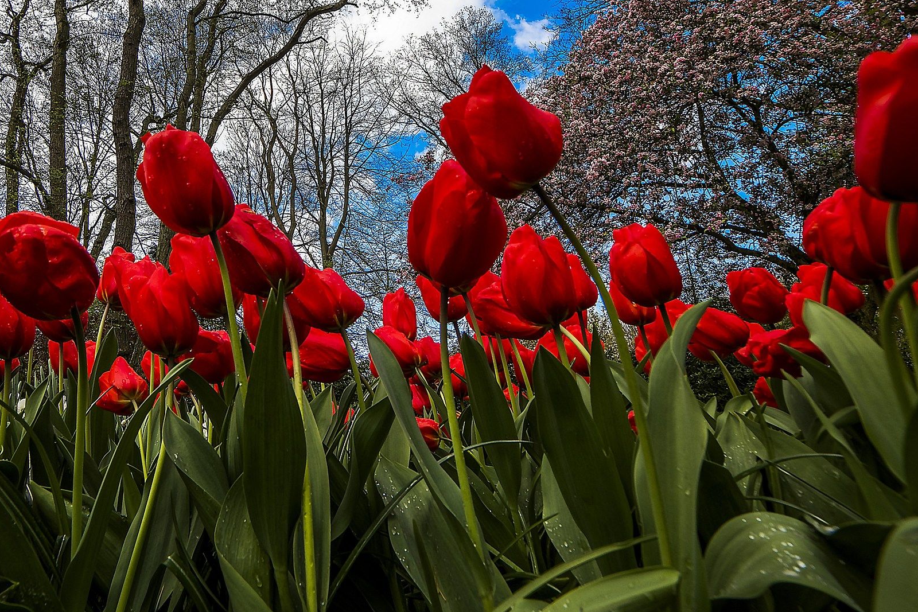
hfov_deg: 77.3
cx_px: 273
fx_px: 536
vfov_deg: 57.6
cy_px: 184
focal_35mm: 21
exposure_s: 1/200
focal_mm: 14
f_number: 9
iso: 400
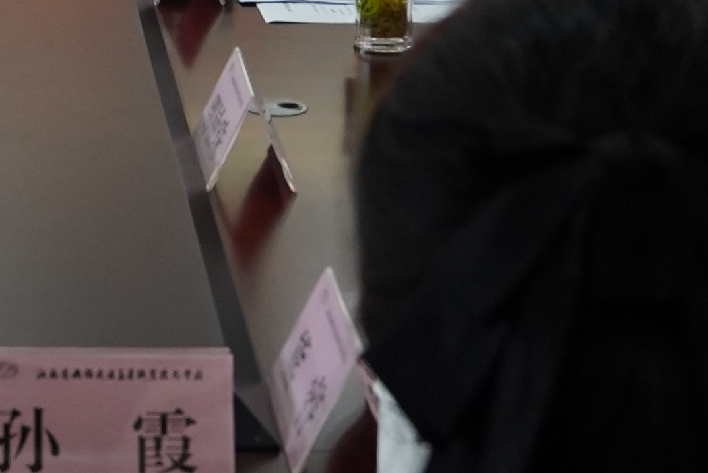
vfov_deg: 10.0
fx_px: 2597
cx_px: -123
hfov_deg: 15.0
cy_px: -275
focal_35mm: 132
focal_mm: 24
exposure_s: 1/160
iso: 1000
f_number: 4
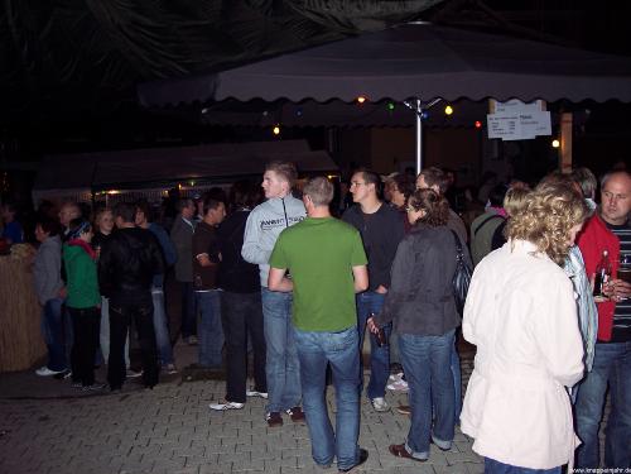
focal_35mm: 39
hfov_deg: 47.9
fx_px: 711
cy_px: 237
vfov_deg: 36.8
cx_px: 316
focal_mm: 8
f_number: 2.8
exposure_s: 1/60
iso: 100
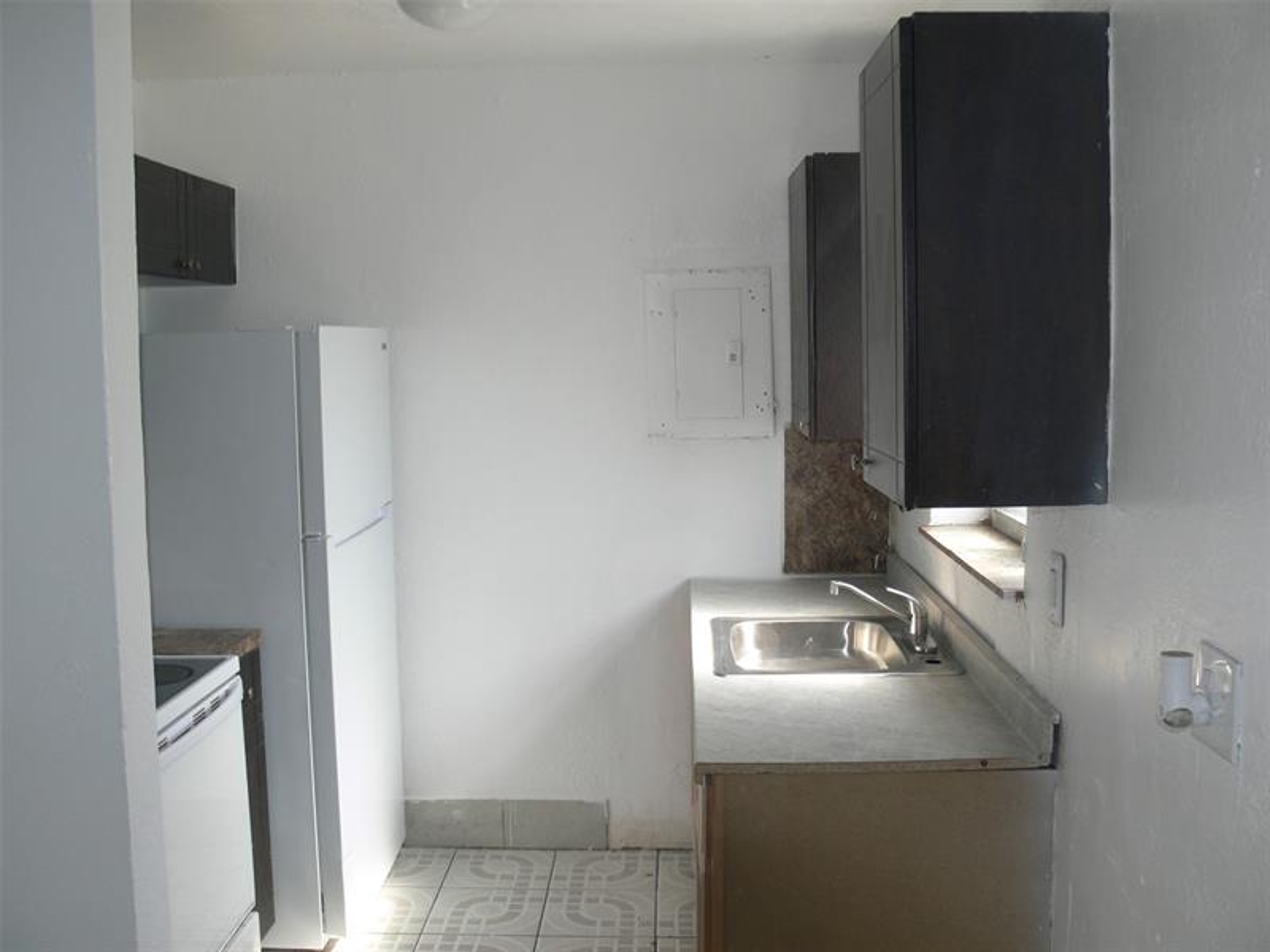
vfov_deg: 40.7
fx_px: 1284
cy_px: 476
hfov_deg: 52.6
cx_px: 635
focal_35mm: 35
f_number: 3.6
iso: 80
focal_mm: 7.4
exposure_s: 1/60
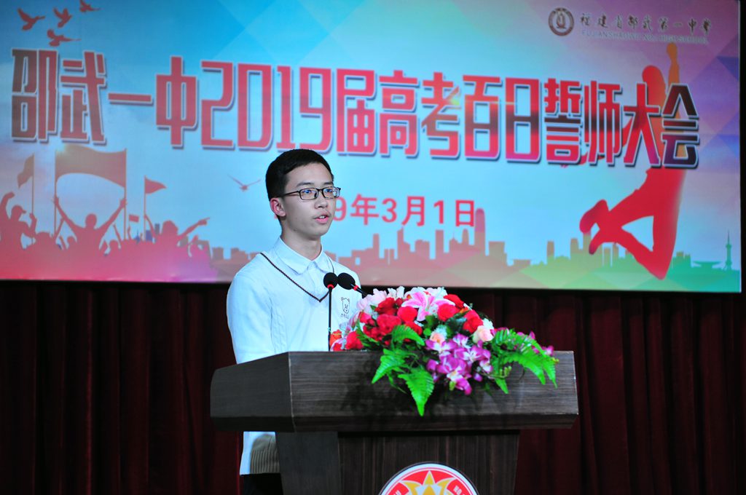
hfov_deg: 19.5
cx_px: 373
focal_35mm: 105
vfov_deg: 13.0
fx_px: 2173
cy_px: 248
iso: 320
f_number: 2.8
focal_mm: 70
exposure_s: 1/160
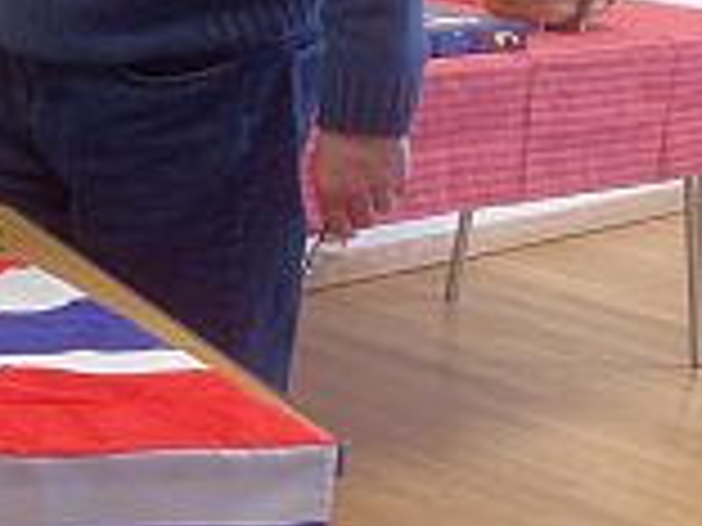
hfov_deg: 15.9
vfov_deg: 13.1
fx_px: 2271
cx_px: -396
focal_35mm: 112
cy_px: 11
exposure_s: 1/20
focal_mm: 4.28
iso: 50
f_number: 2.4
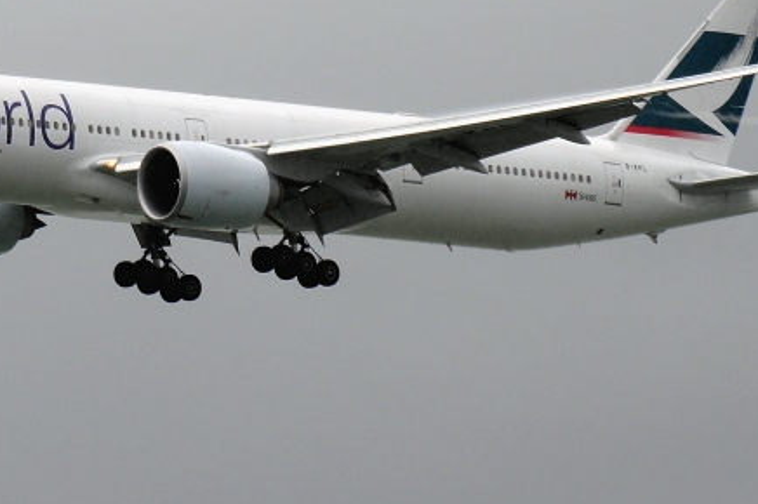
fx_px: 13886
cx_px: 266
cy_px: 136
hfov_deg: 3.1
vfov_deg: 2.1
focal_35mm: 660
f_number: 4.8
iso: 200
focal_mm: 240
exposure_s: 1/640
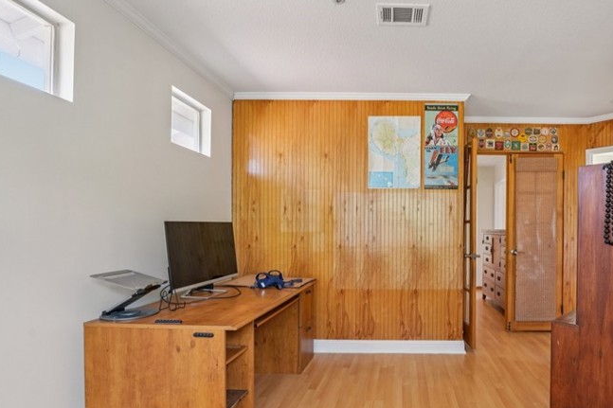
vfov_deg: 64.1
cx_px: 404
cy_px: 239
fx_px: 323
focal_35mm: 19
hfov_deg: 84.2
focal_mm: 12
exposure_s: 1/10
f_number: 8
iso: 400
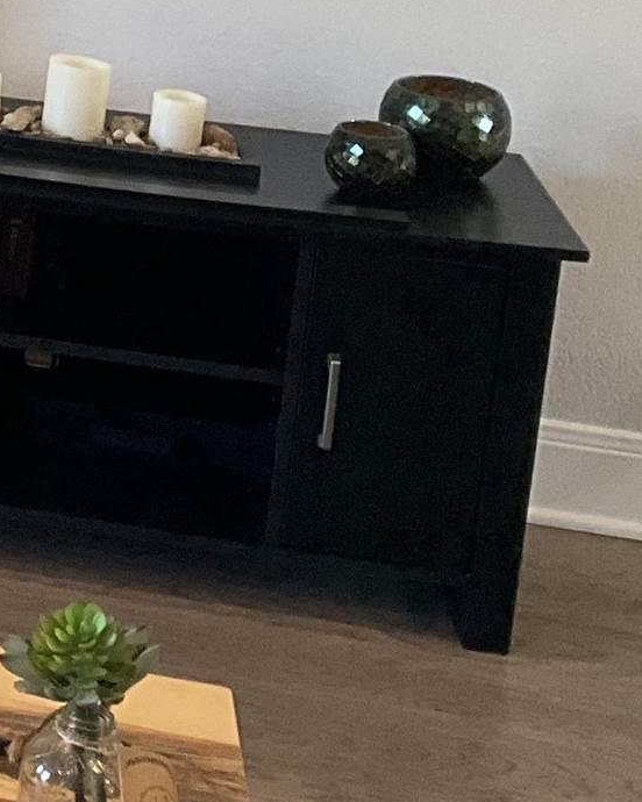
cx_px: -1041
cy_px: -250
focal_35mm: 126
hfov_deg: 10.2
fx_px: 2993
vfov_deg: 14.6
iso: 100
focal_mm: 3
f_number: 1.8
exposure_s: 1/60
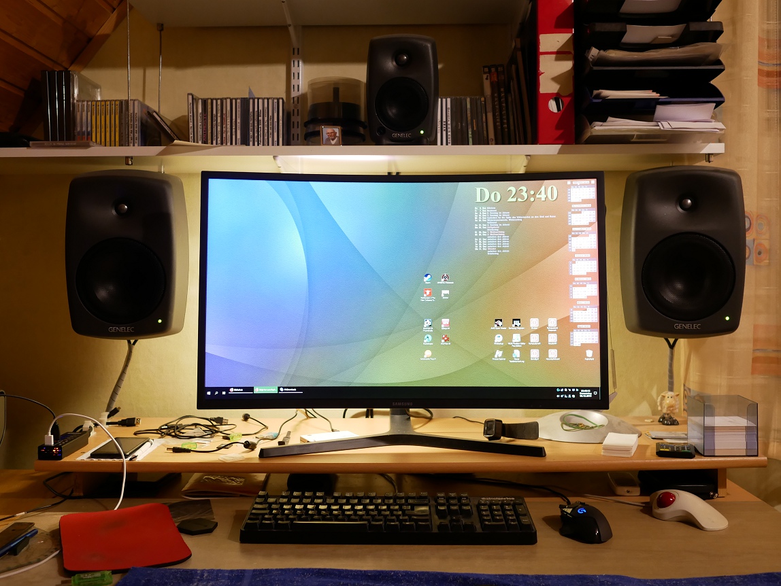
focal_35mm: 34
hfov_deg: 53.9
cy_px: 293
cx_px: 390
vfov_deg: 41.8
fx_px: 767
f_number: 2.2
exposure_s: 1/60
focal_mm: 17
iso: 640
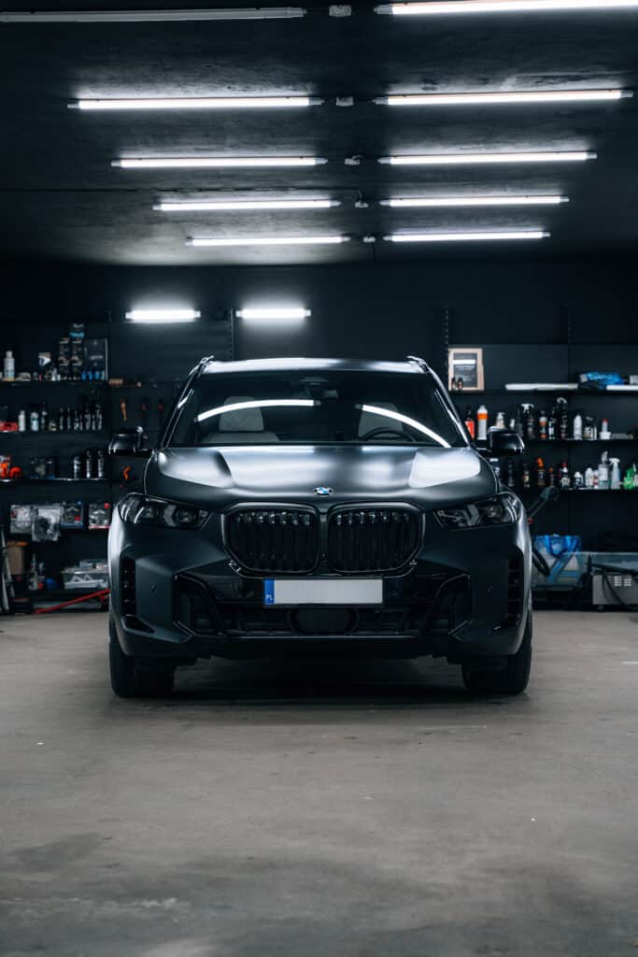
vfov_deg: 28.8
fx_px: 1860
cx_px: 319
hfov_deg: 19.5
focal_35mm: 70
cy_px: 478
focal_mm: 70
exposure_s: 1/100
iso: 1000
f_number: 3.5
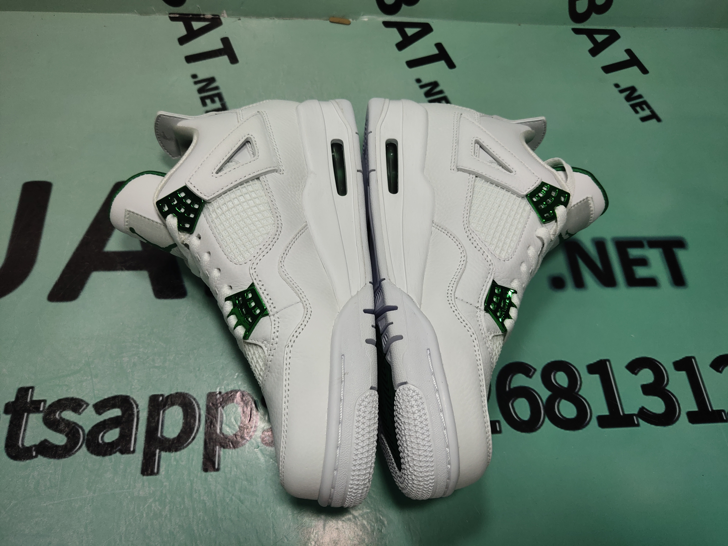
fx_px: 631
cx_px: 364
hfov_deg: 60.0
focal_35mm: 30
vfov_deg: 46.8
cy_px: 273
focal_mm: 4.35
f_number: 1.79
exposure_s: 1/130
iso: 50
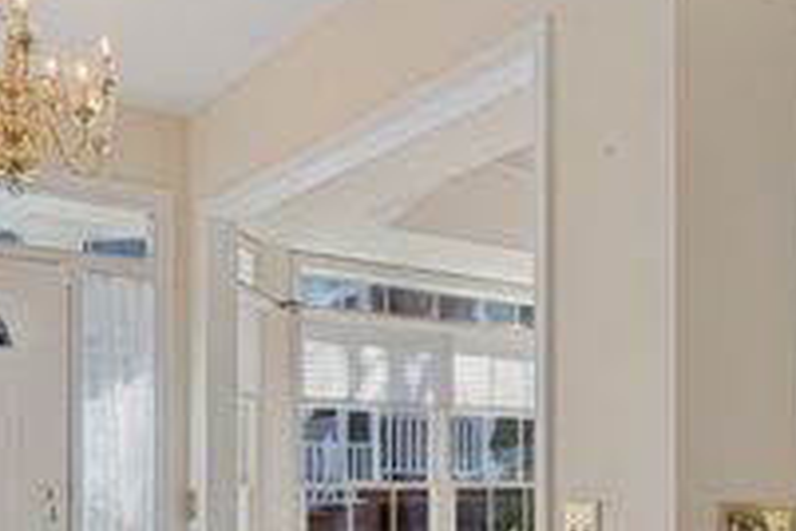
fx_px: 951
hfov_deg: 45.4
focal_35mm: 43
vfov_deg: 29.4
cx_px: 440
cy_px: 511
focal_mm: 12
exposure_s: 1/60
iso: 320
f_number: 8
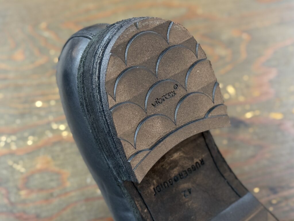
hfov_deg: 39.7
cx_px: 147
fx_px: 408
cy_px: 110
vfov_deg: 30.3
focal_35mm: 48
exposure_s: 1/40
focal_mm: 6.76
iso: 200
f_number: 1.78
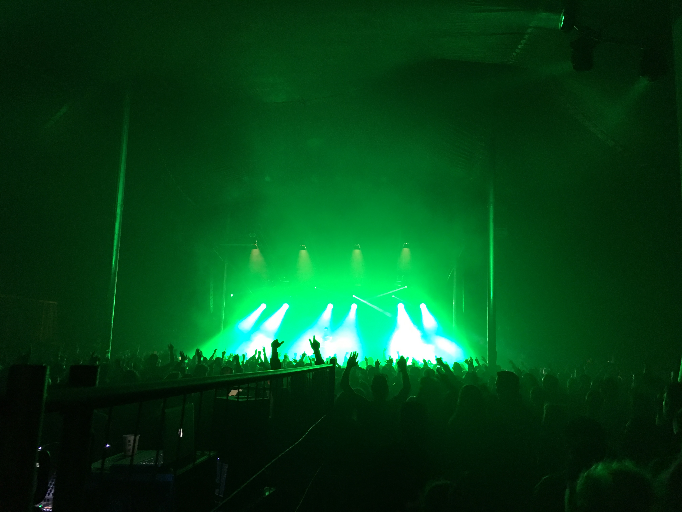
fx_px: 571
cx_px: 341
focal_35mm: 29
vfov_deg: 48.2
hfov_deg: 61.7
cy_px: 256
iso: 80
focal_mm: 4.15
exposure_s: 1/10
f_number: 2.2
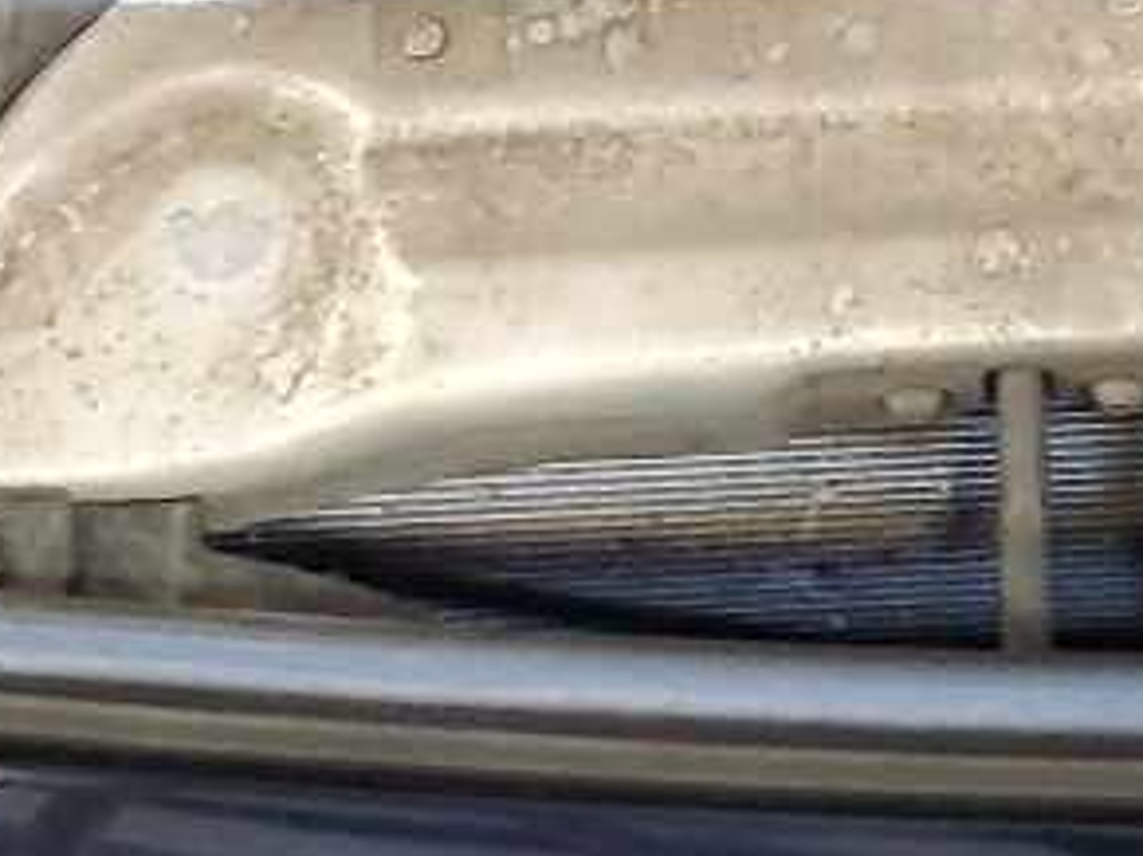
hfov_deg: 13.5
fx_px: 4720
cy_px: -1465
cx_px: 1324
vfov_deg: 8.9
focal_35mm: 143
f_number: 1.5
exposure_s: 1/60.2
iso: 216
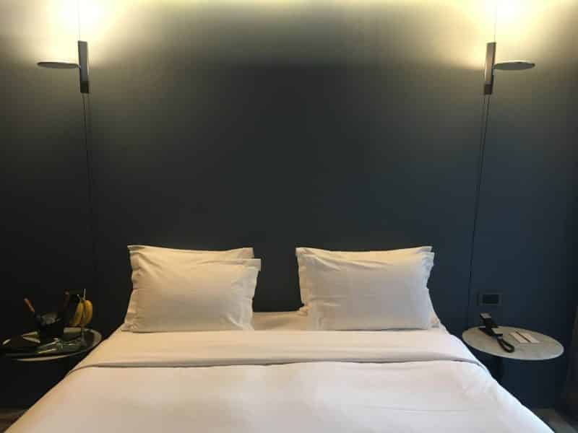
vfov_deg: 48.2
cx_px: 289
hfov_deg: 61.7
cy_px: 216
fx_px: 484
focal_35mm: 29
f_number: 2.2
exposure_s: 1/33
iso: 200
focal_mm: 4.15
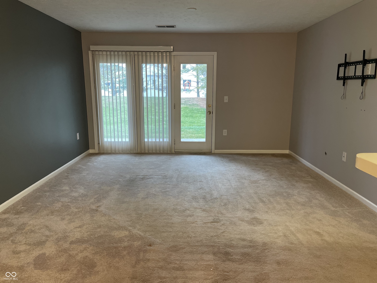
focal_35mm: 26
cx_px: 188
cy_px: 142
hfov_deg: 67.3
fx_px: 283
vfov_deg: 53.1
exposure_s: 1/60
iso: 320
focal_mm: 4.2
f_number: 1.6
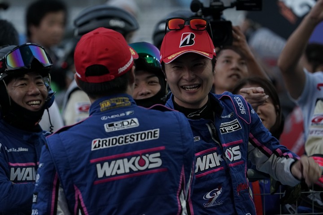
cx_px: 162
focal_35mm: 397
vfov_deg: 3.5
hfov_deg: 5.2
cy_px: 108
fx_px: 3562
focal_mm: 397
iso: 3200
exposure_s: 1/200
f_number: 6.3
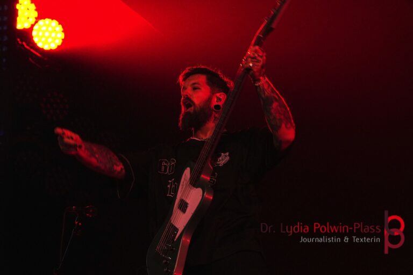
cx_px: 206
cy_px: 138
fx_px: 1308
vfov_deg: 12.0
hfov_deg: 17.9
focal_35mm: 114
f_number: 5
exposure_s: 1/160
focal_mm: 76
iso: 1600
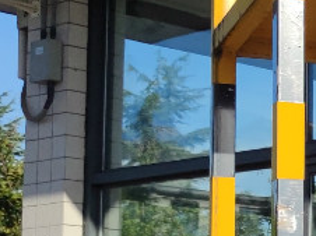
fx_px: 1550
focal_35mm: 170
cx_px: 793
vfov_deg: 8.7
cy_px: 222
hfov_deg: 10.0
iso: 50
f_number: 1.69
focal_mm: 6.72
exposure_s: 1/2577
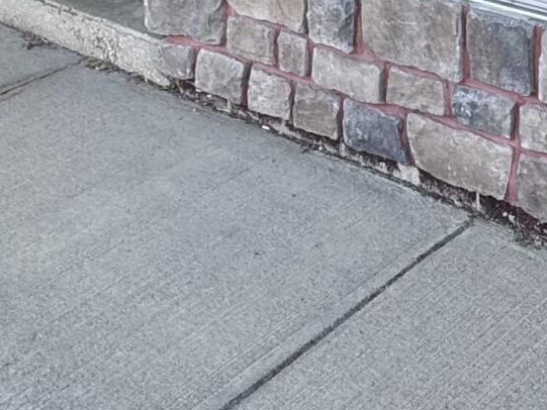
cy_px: -340
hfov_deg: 25.0
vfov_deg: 16.2
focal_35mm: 76
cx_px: 478
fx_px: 1200
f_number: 2.2
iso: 40
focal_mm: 2.22
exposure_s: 1/159
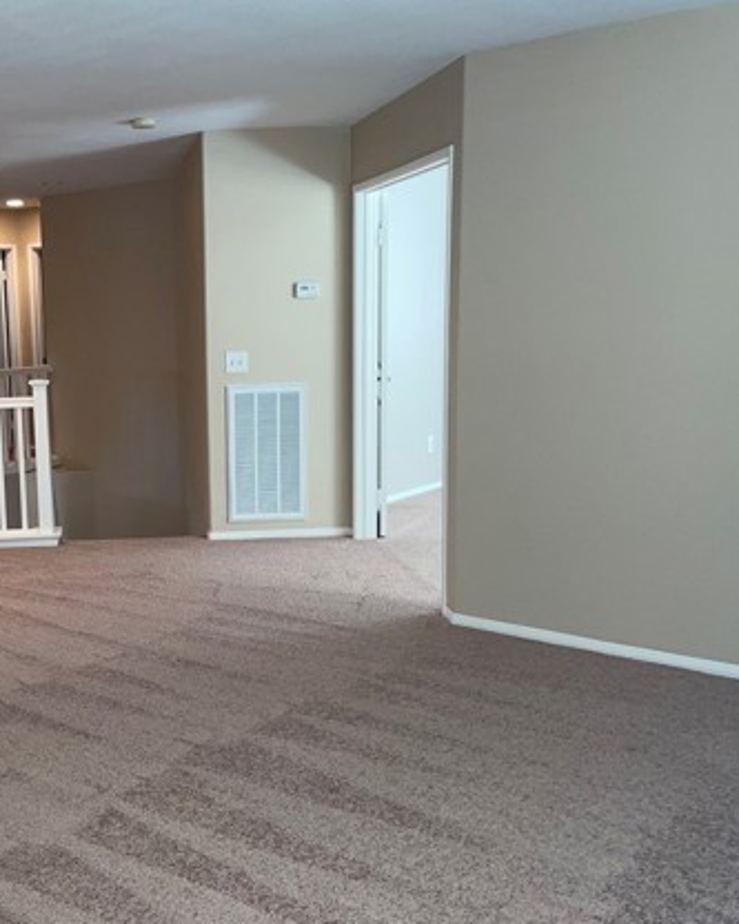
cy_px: 464
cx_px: 109
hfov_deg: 36.4
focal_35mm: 39
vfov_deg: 46.8
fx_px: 1066
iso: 50
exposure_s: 1/24
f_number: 1.6
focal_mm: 4.2
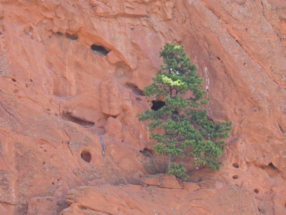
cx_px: 143
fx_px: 5783
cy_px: 108
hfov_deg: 2.8
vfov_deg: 2.1
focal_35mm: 700
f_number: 5.6
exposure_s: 1/400
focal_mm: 125
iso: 400
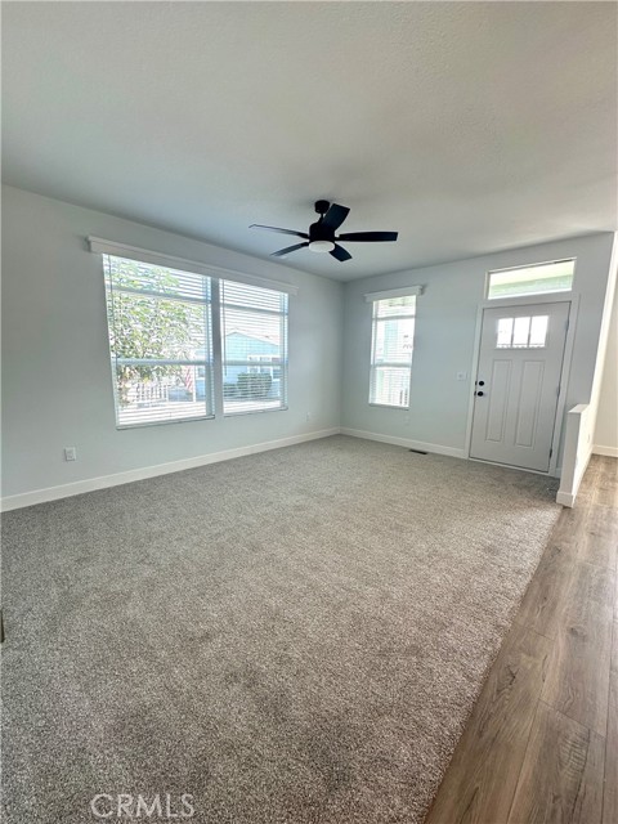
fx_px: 333
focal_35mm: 14
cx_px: 309
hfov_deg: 85.7
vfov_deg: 102.1
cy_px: 412
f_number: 2.2
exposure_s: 1/125
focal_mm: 2.22
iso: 40
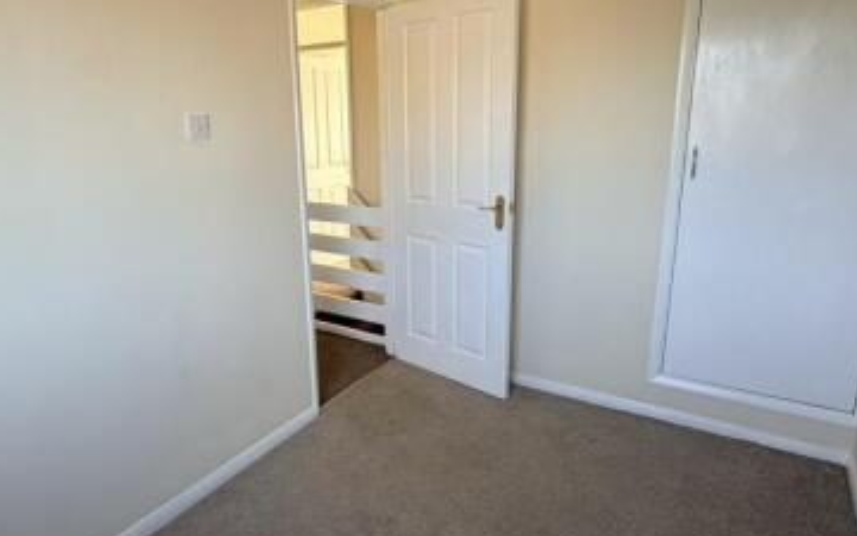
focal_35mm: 24
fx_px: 561
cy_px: 251
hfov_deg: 74.5
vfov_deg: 51.0
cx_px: 377
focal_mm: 2.22
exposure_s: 1/121
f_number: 2.2
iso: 100
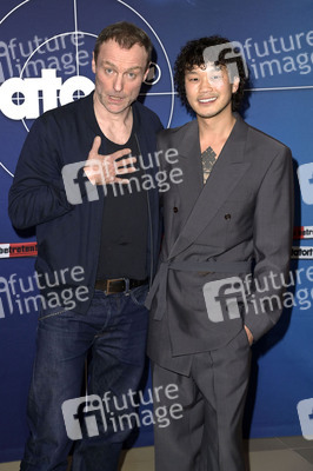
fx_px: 810
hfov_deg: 21.9
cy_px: 236
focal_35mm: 62
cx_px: 156
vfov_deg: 32.4
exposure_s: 1/250
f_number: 5.6
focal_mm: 62
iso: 640
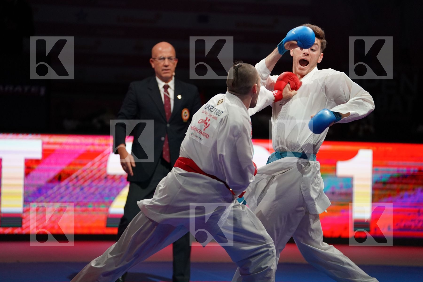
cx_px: 212
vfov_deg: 8.9
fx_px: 1821
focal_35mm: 155
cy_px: 141
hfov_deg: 13.2
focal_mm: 155
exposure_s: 1/1000
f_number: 2.8
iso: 2500
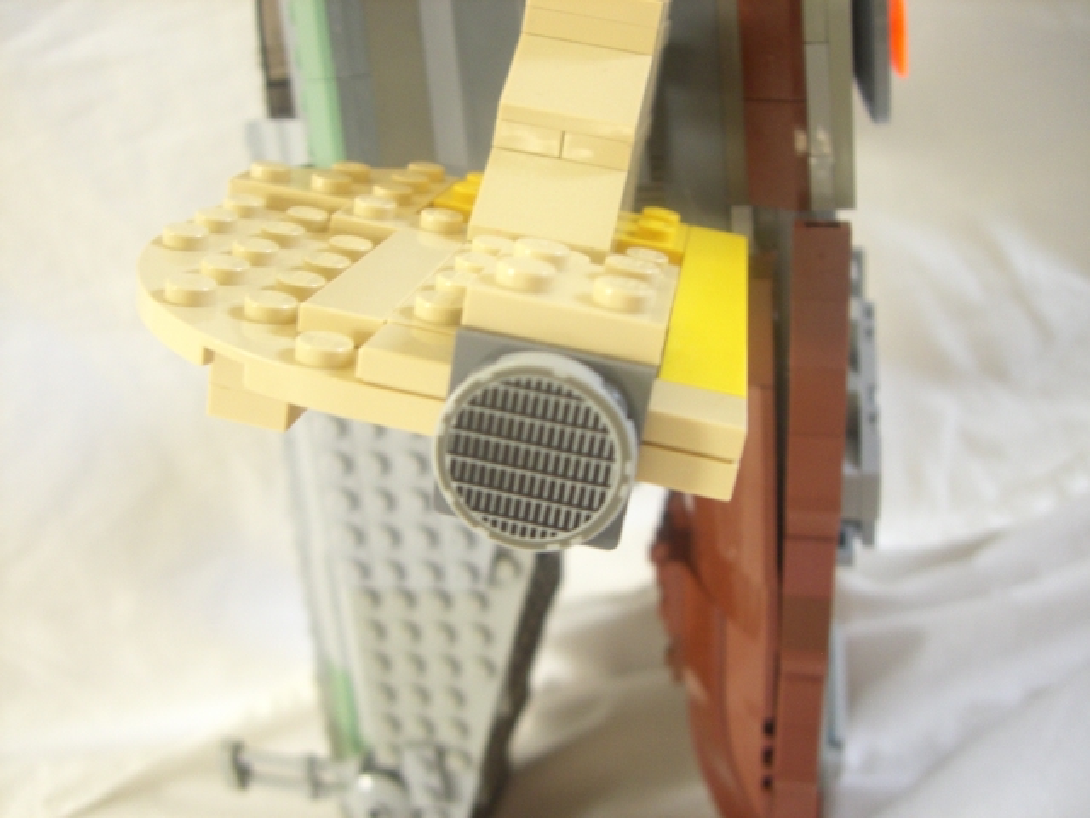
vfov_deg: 37.7
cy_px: 409
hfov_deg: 49.0
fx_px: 1197
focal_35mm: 38
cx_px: 545
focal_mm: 6.2
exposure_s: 1/10
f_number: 2.7
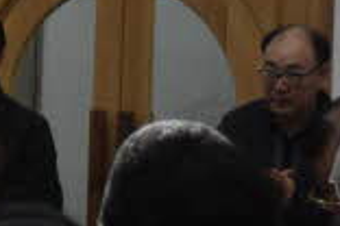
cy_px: -70
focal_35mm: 407
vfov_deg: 3.4
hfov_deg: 5.0
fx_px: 3844
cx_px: -305
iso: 1800
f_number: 4.2
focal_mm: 66
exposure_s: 1/250
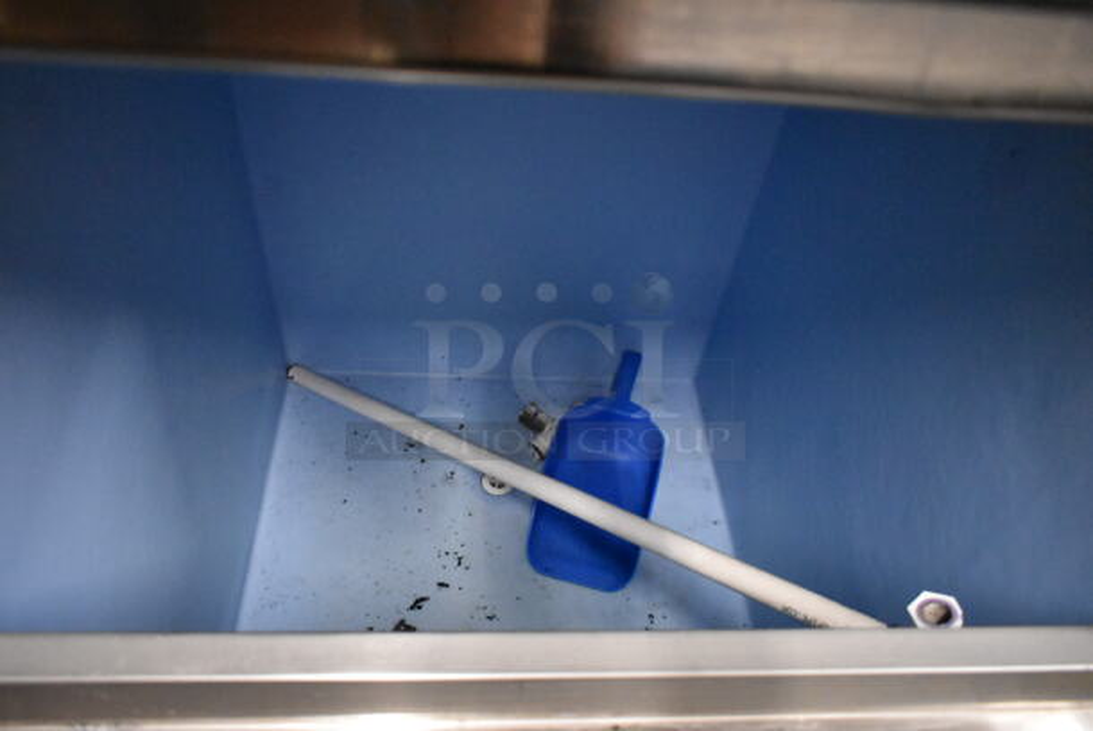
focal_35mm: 27
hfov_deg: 67.3
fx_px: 821
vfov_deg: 48.0
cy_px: 366
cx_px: 546
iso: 8000
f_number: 3.5
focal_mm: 18
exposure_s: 1/125
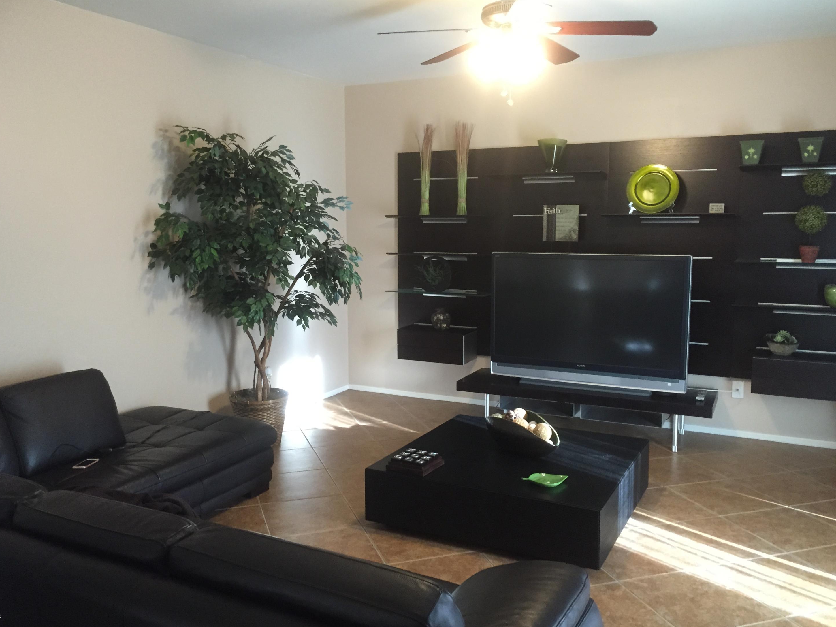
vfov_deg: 46.8
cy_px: 313
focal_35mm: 30
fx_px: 725
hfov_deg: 60.0
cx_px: 406
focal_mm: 4.15
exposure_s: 1/30
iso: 250
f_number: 2.2
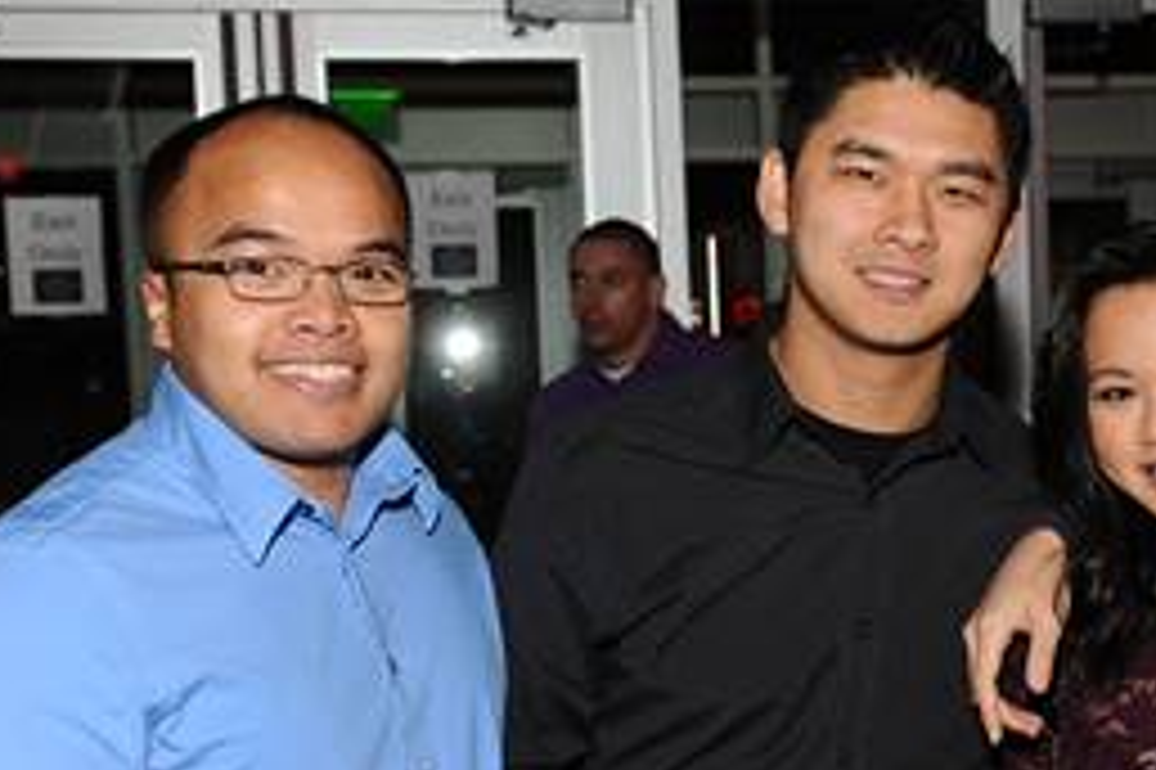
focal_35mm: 75
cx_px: 994
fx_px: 2407
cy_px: 567
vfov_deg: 18.1
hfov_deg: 26.3
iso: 800
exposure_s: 1/250
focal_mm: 35
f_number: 4.8
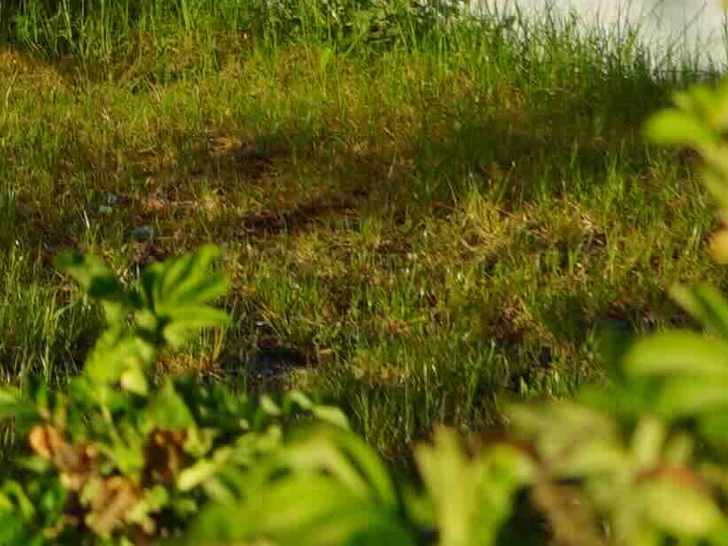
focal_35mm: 196
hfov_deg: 9.5
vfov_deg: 7.0
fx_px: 4122
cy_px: -967
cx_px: -642
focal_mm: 28
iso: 100
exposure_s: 1/100
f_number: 10
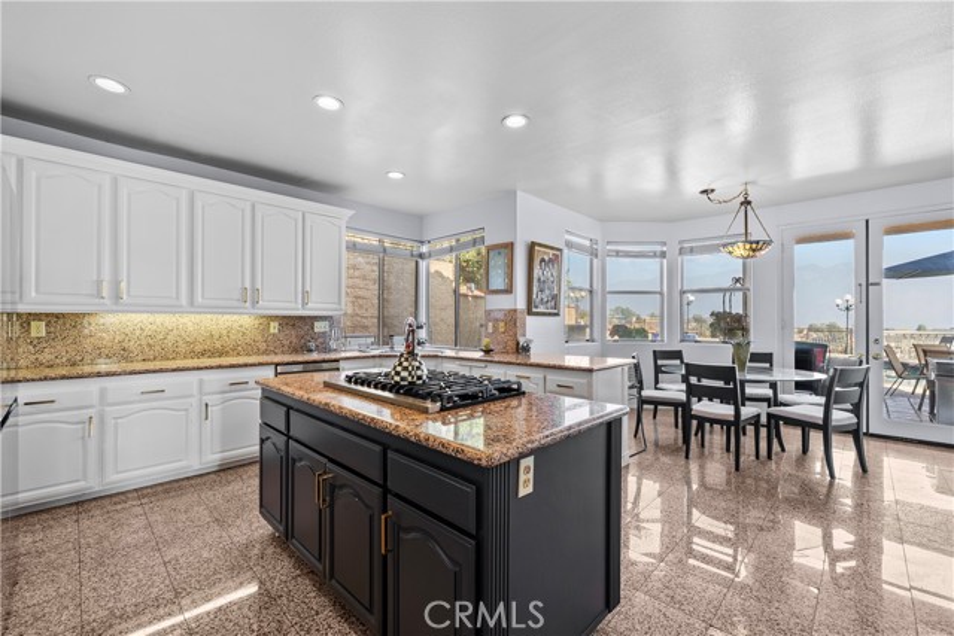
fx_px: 371
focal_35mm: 14
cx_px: 477
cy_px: 318
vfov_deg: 81.2
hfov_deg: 104.2
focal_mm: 14
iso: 250
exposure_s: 1/4
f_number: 9
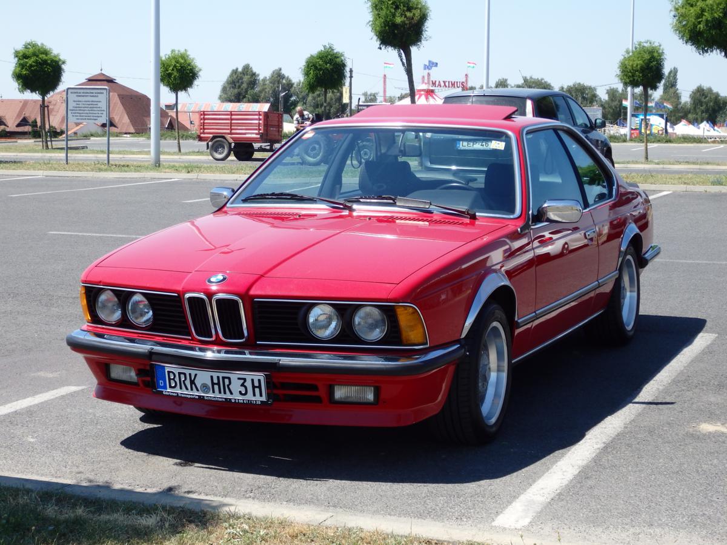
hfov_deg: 26.7
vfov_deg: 20.2
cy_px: 272
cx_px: 364
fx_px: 1533
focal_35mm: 73
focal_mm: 13.1
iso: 100
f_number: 4.5
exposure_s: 1/400
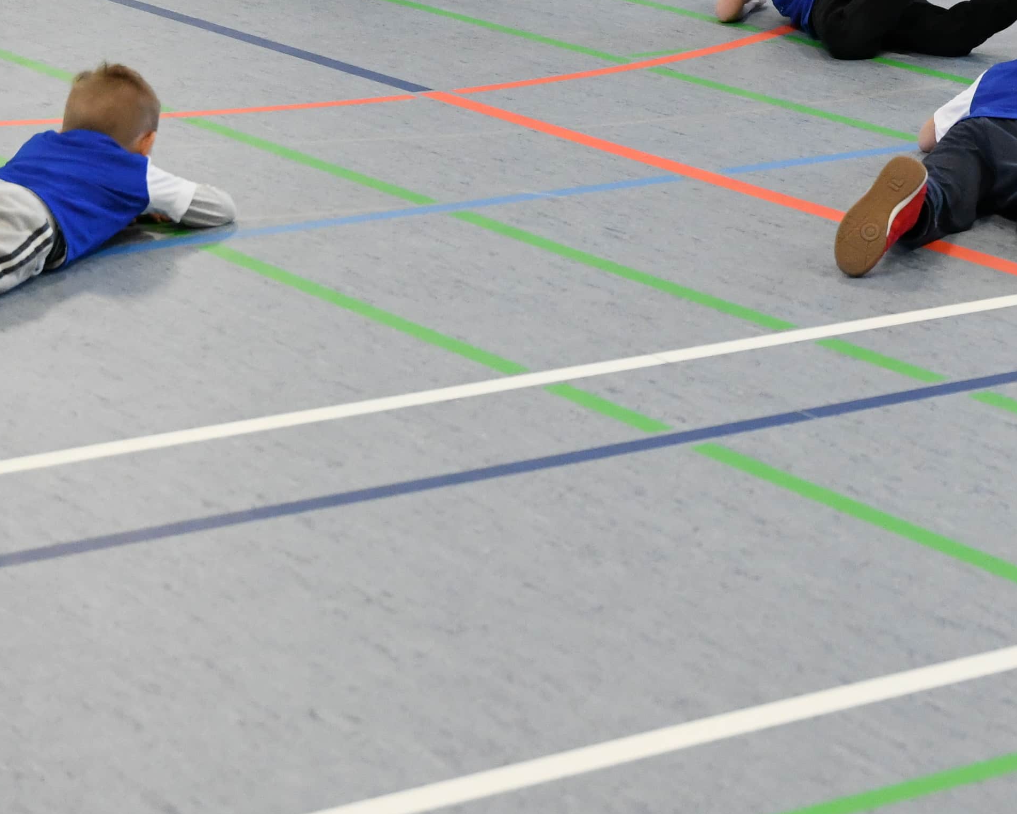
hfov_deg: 15.4
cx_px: 1067
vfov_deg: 12.5
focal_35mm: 122
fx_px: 3672
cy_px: -4
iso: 3600
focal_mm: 40
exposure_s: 1/320
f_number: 2.8
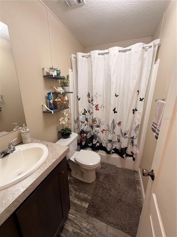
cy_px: 118
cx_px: 88
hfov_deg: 85.7
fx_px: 95
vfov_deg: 102.1
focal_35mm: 14
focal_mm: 2.22
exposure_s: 1/60
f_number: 2.2
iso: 200
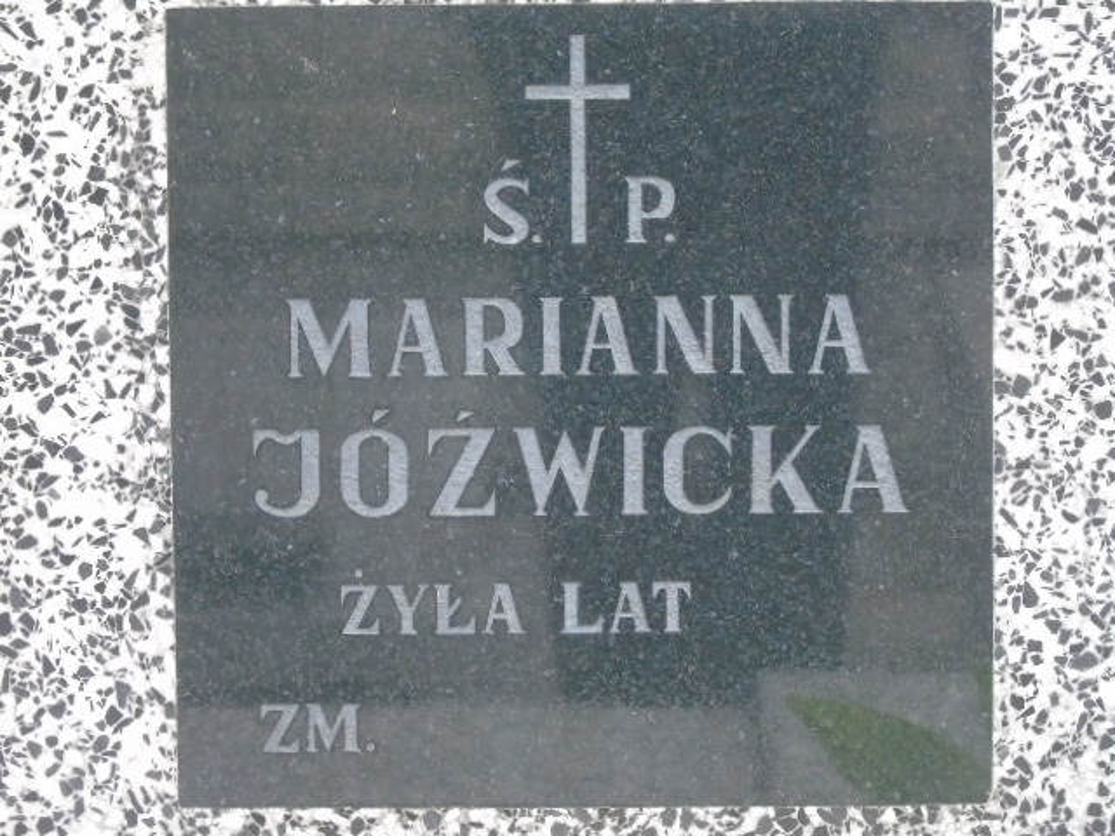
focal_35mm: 212
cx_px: 558
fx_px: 6829
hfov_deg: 9.3
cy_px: 418
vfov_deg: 7.0
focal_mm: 38
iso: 800
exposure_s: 1/100
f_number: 4.7
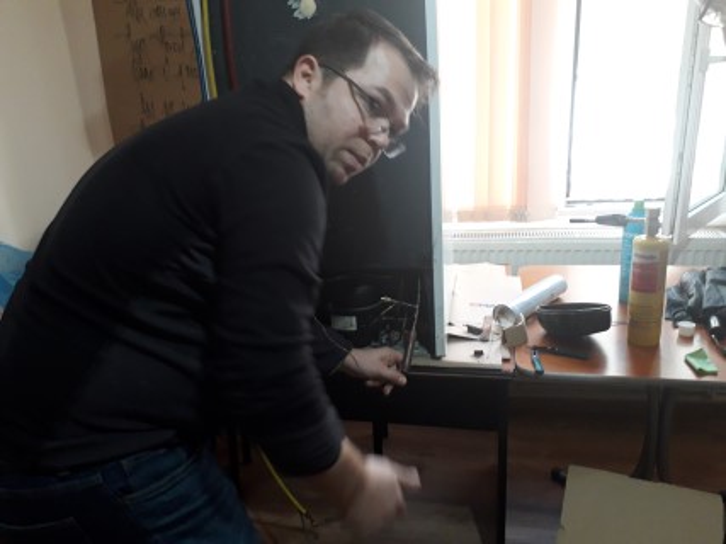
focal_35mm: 27
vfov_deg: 51.3
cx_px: 363
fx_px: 566
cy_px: 272
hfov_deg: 65.3
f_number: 1.9
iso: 200
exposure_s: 1/33
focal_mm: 3.6
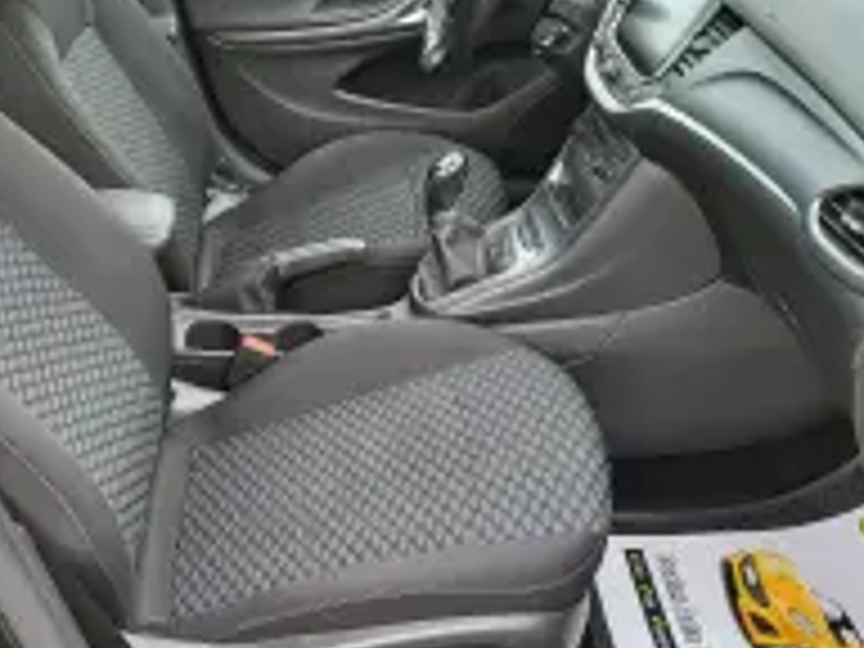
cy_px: 396
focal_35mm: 45
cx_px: 346
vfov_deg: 32.1
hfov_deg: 41.9
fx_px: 1123
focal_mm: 5
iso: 40
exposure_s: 1/132
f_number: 1.8
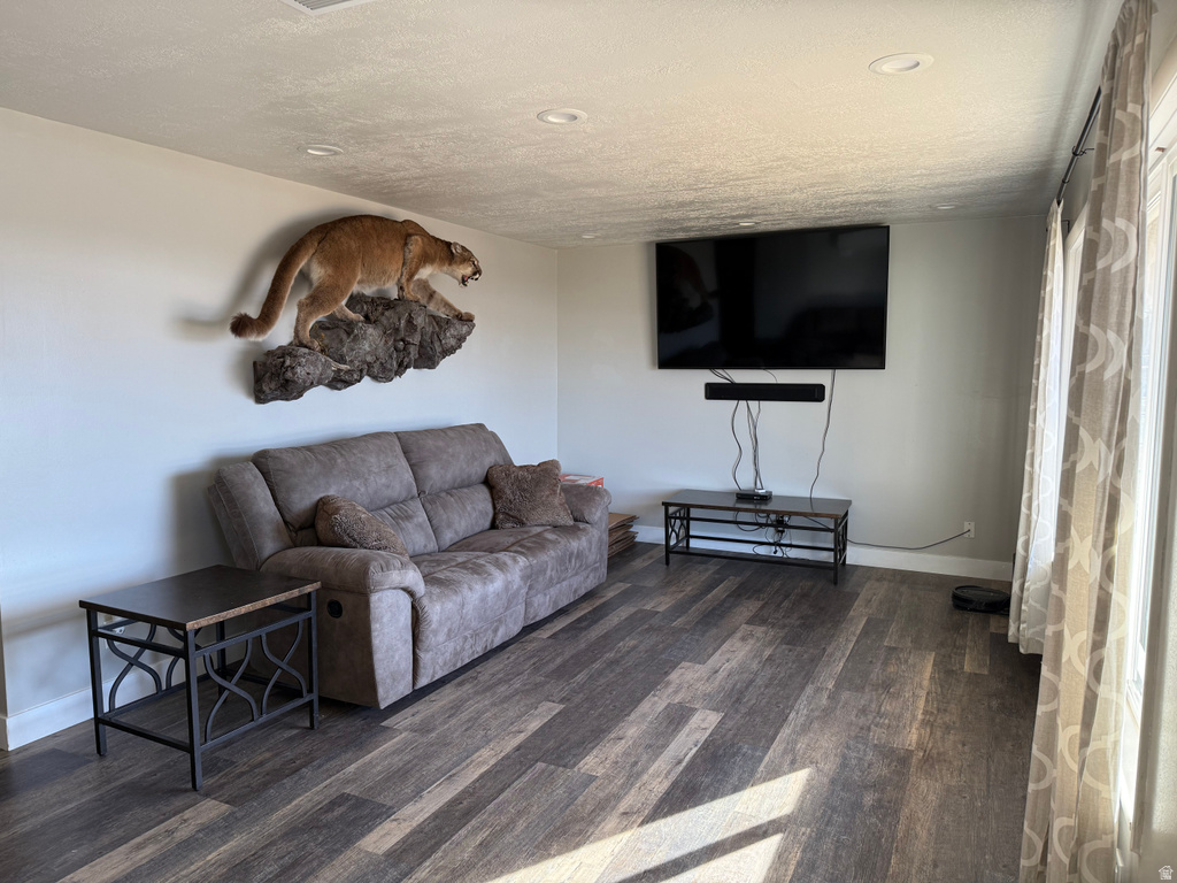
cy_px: 442
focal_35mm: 24
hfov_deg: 71.6
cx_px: 588
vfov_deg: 56.8
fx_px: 816
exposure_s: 1/121
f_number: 1.78
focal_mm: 6.76
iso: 125
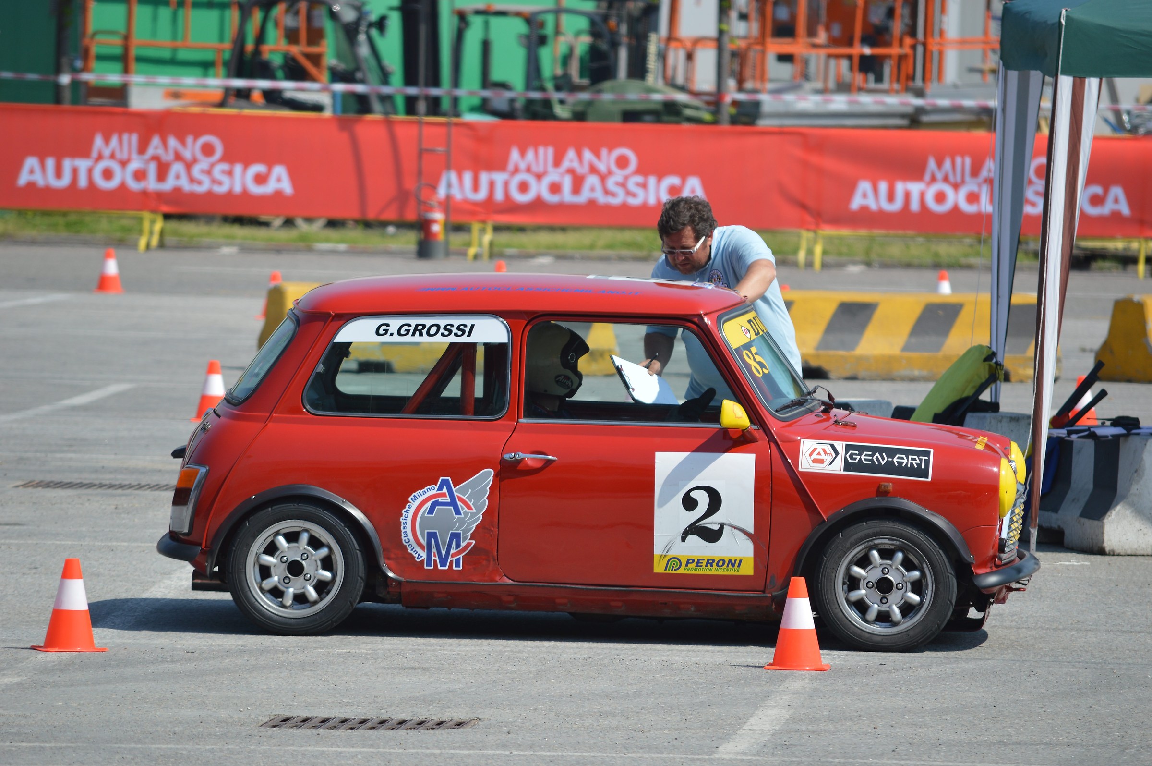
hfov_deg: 6.3
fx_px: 10549
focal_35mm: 330
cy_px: 383
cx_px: 576
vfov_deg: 4.2
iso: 100
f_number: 5.3
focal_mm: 220
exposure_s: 1/500
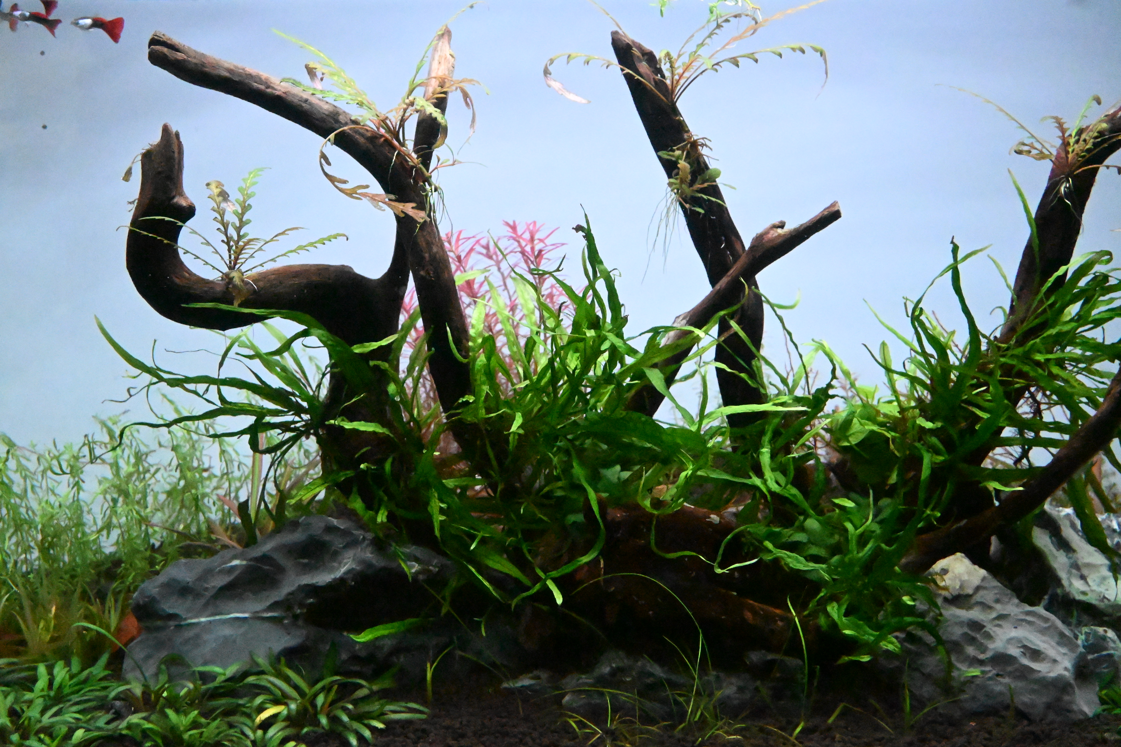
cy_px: 374
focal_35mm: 75
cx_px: 560
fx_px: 2335
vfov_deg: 18.2
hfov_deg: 27.0
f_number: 7.1
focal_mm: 50
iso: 40000
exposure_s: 1/4000
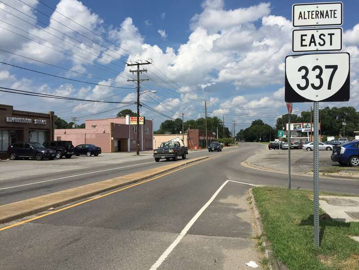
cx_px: 180
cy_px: 135
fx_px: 301
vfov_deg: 48.2
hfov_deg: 61.7
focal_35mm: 29
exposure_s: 1/3968
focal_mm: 4.15
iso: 32
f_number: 2.2
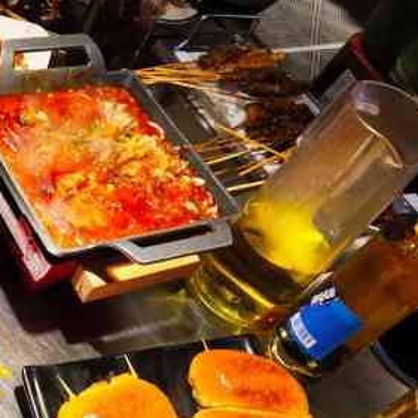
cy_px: 269
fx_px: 751
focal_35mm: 55
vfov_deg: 30.9
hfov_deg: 27.8
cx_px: -62
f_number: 1.79
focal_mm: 4.71
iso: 76
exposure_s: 1/50
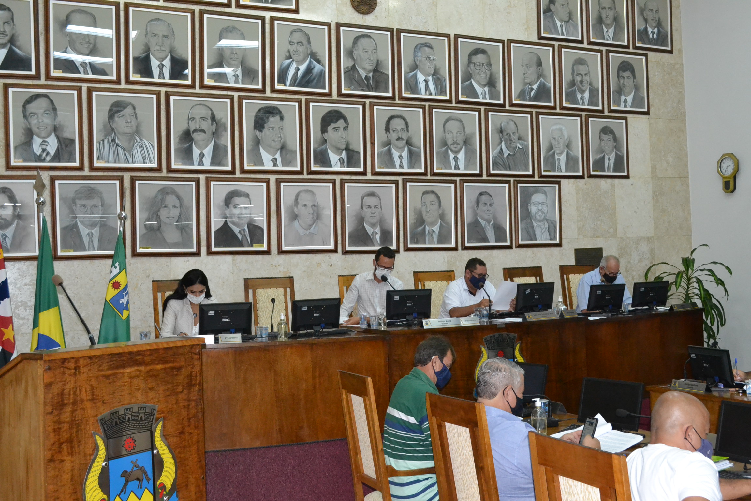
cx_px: 376
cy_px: 250
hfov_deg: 49.6
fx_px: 814
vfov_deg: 34.2
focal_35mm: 39
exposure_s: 1/100
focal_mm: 26
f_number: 7.1
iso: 3200
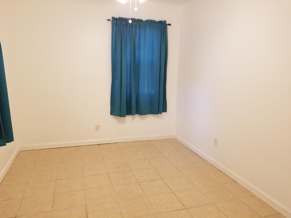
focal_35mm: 26
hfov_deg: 67.3
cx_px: 146
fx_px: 219
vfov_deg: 53.1
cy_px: 109
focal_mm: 4.25
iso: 200
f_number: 1.7
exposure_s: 1/60
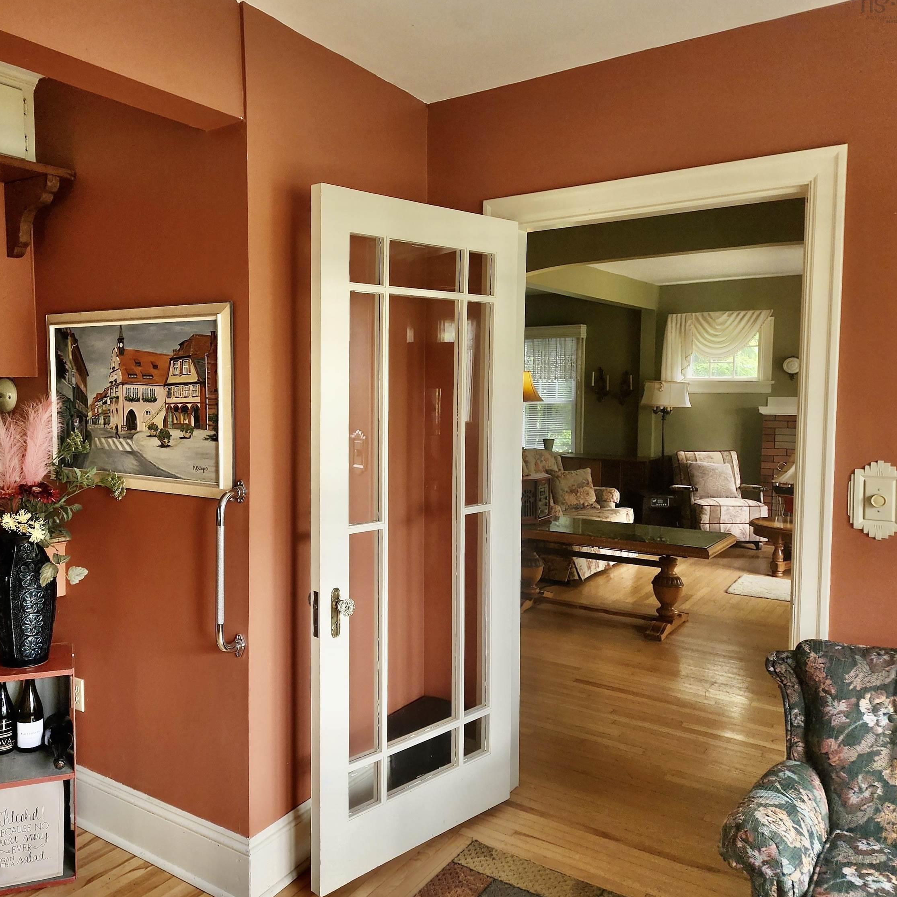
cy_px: 447
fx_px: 821
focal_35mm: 28
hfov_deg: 56.3
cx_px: 312
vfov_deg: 57.3
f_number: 1.8
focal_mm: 6.4
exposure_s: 1/180
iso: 64
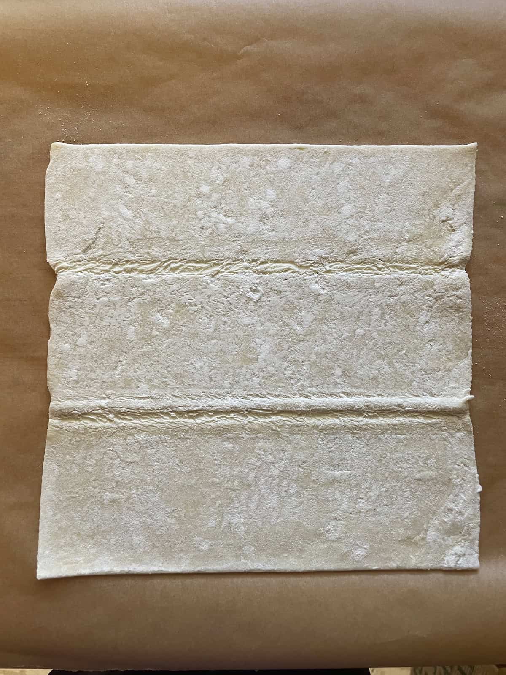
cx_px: 253
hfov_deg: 53.1
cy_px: 338
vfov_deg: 67.3
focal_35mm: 26
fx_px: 507
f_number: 1.6
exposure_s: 1/60
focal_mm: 4.2
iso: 100
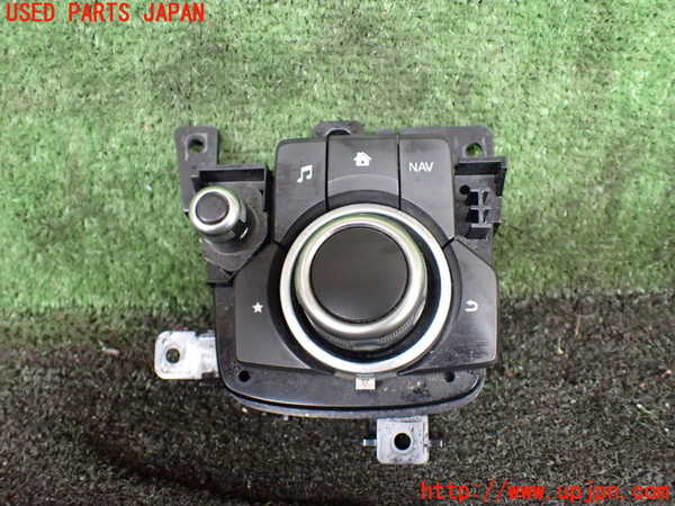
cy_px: 253
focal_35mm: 30
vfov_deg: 46.8
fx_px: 585
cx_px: 338
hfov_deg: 60.0
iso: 800
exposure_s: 1/125
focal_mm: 5.4
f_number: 2.3
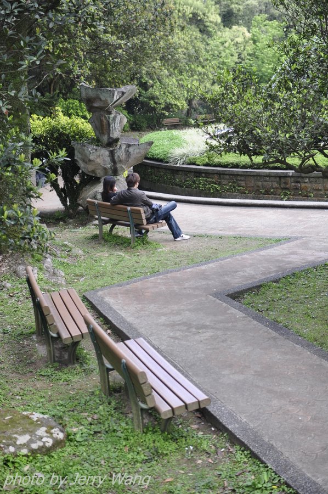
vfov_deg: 37.9
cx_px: 164
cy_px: 247
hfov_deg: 25.7
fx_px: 719
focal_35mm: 52
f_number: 2.5
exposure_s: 1/100
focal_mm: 35
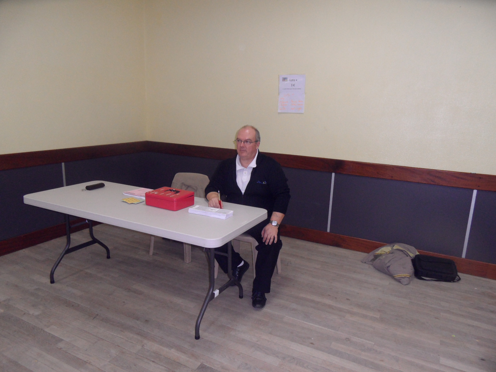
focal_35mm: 24
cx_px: 248
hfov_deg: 71.6
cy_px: 186
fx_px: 344
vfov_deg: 56.8
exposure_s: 1/30
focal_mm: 3.9
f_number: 3.2
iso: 200
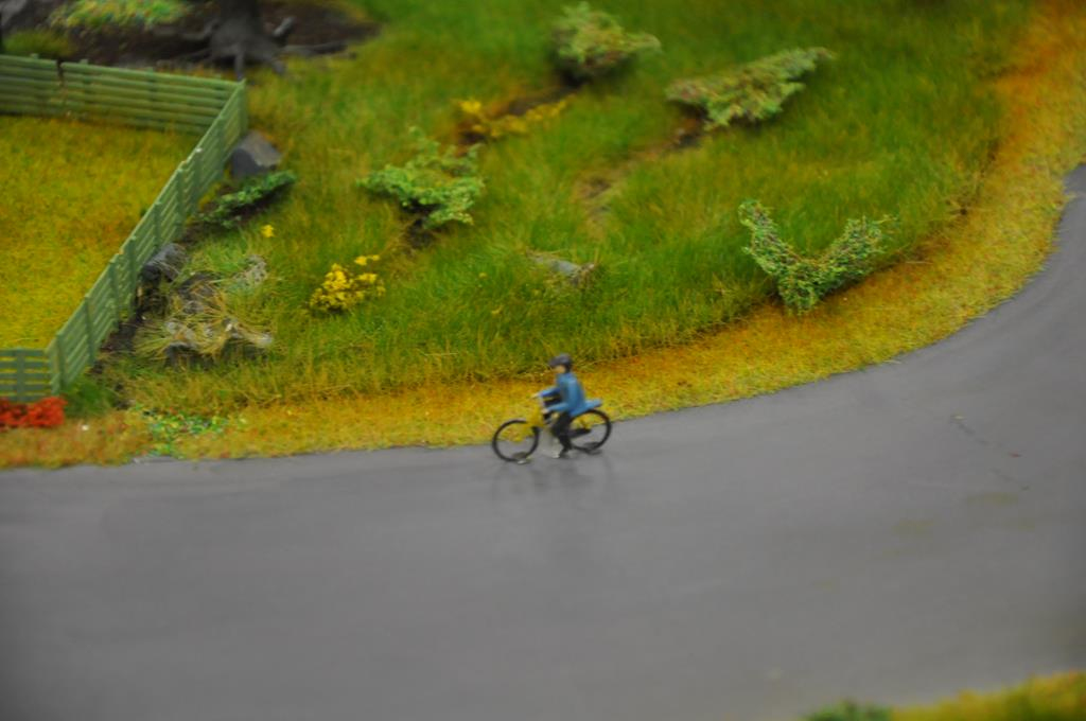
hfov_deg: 13.1
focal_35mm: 158
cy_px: 360
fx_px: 4745
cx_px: 543
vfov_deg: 8.7
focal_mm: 105
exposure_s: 1/30
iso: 1000
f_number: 5.6
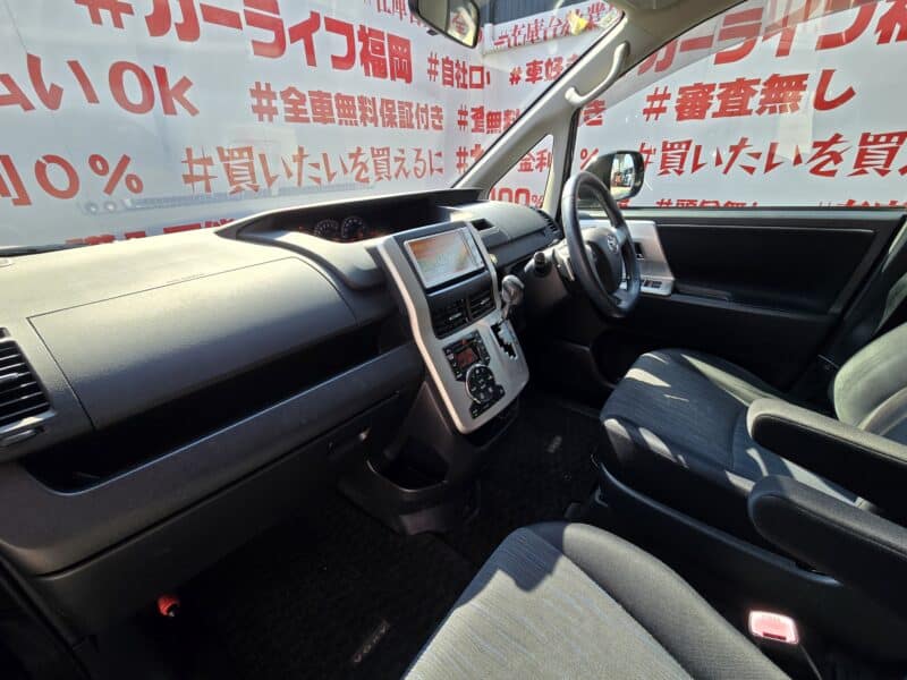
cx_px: 454
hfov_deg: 106.2
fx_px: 341
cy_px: 340
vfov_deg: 89.9
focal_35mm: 13
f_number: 2.2
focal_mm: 2.2
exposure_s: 1/275
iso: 50
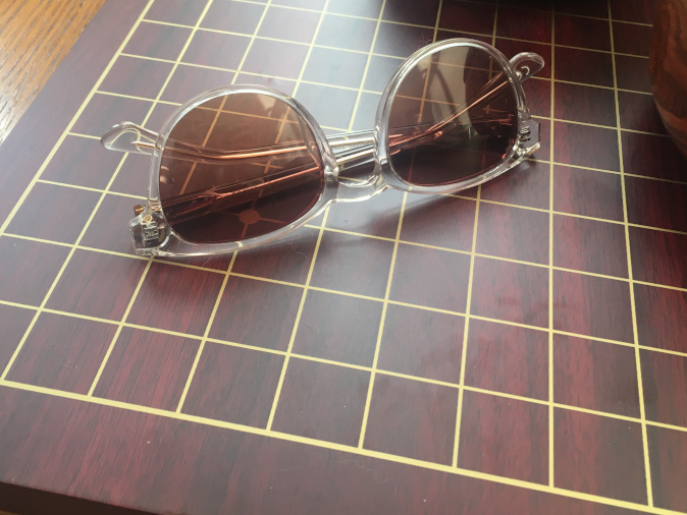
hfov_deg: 43.8
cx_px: 328
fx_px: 854
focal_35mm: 43
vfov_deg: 33.4
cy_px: 176
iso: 25
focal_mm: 4.15
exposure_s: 1/40
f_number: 2.2
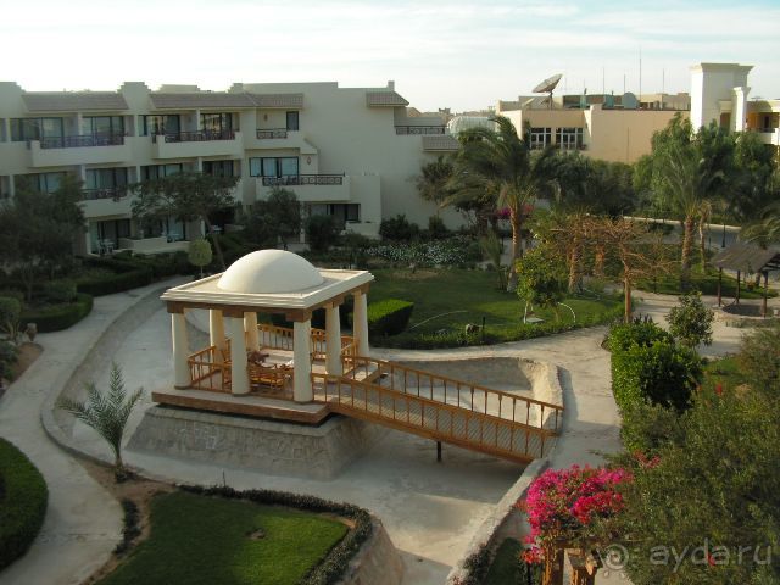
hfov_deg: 51.4
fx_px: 811
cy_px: 292
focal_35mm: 36
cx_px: 390
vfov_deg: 39.7
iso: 50
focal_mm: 6
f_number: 3.2
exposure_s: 1/400
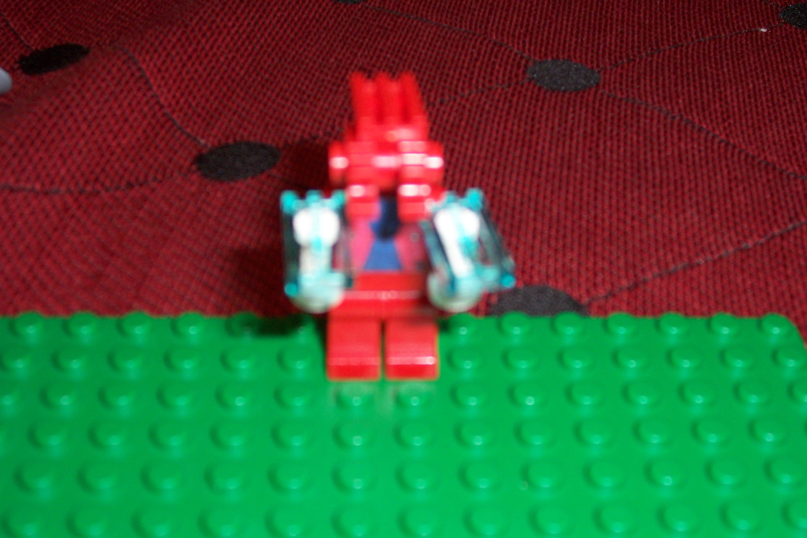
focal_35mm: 53
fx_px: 1188
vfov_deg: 25.5
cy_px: 269
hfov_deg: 37.5
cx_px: 404
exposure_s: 1/60
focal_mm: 8.6
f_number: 3.4
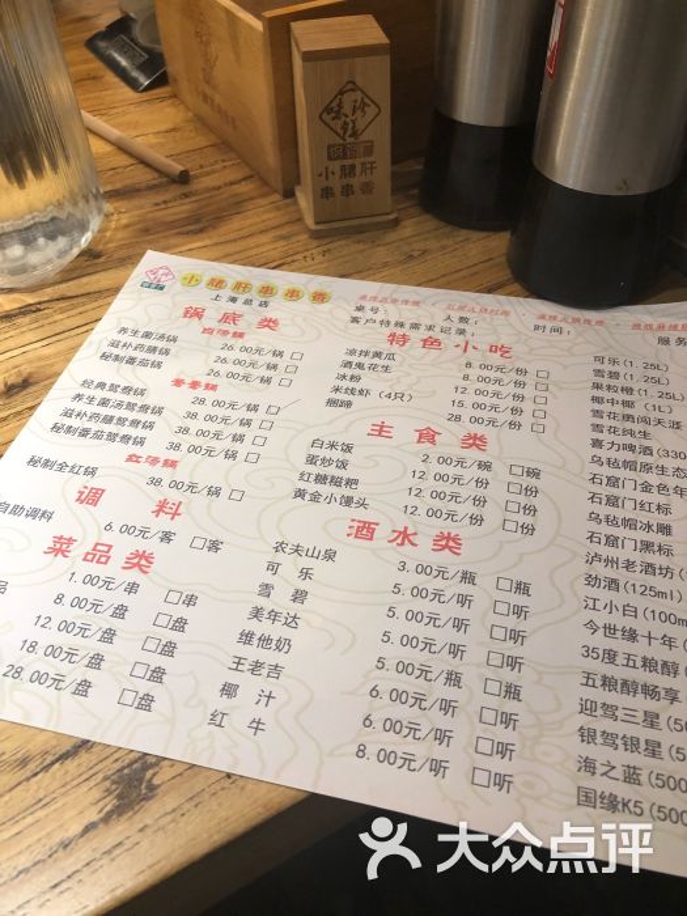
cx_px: 344
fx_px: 767
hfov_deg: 48.2
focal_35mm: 29
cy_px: 458
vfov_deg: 61.7
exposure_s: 1/25
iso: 40
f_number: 1.8
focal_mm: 3.99
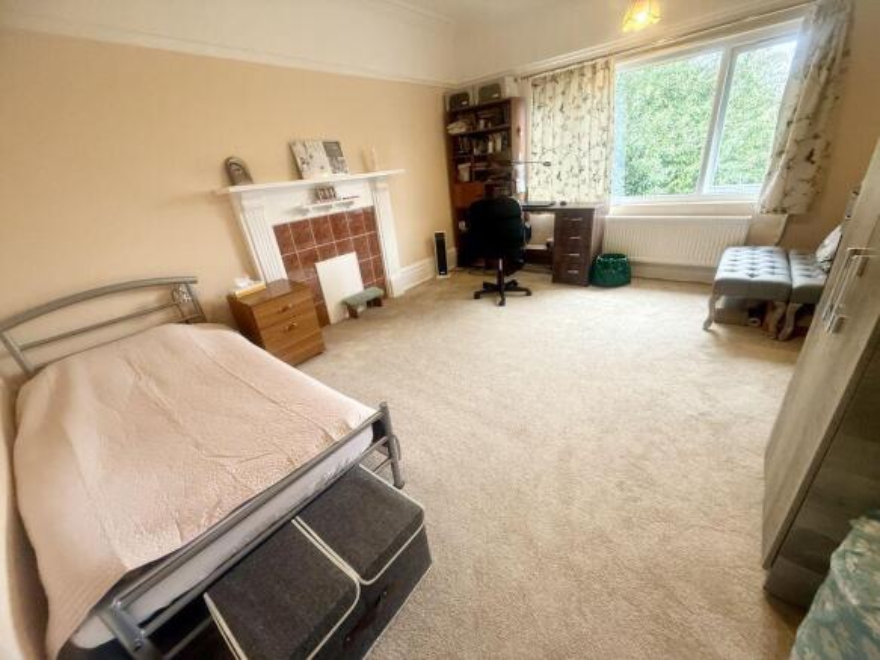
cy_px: 330
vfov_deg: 85.7
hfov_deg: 102.1
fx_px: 356
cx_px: 440
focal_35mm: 14
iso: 320
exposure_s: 1/99
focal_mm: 2.22
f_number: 2.2
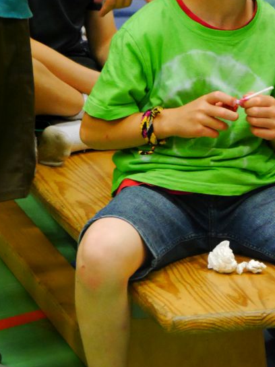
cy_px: 65
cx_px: 235
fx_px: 2142
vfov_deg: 9.8
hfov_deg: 7.3
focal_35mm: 202
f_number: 5.1
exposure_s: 1/60
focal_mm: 55
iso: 3200
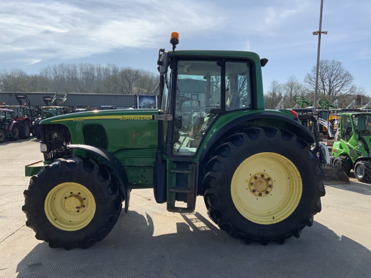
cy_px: 139
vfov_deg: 48.2
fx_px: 311
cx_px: 186
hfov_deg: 61.7
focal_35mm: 29
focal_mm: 3
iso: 20
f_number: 1.8
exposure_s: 1/2959
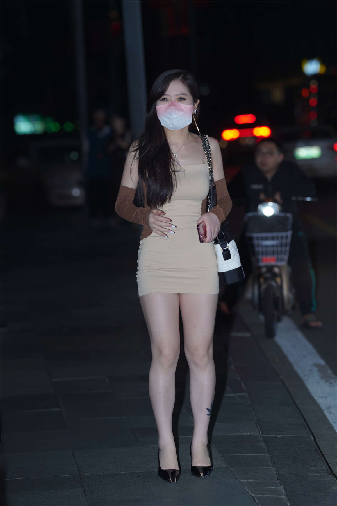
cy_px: 253
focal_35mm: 135
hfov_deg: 10.2
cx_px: 168
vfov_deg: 15.2
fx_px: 1895
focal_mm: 135
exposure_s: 1/200
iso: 400
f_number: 3.2
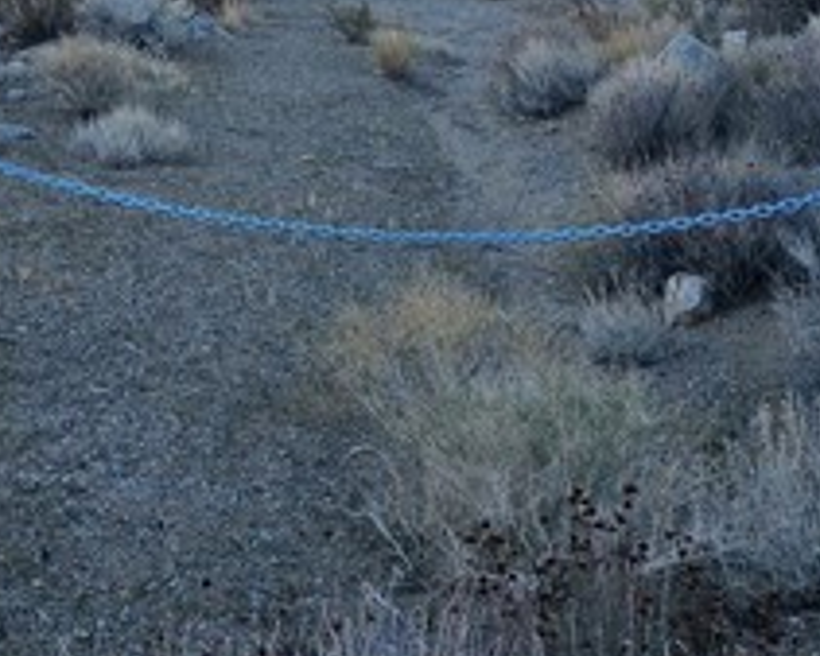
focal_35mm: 68
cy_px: -155
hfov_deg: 27.2
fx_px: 1651
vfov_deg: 20.8
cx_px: 124
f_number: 1.7
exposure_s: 1/234
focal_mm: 6.3
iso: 10
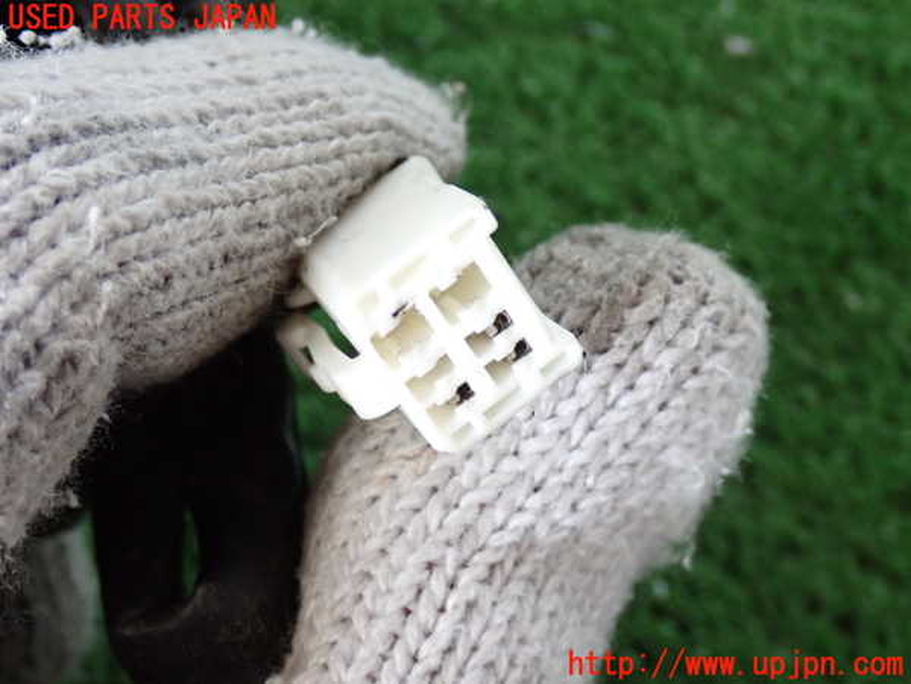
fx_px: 1526
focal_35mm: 58
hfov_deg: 33.2
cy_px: 342
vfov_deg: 25.2
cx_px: 456
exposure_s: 1/60
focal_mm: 10.35
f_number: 3.5
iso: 800
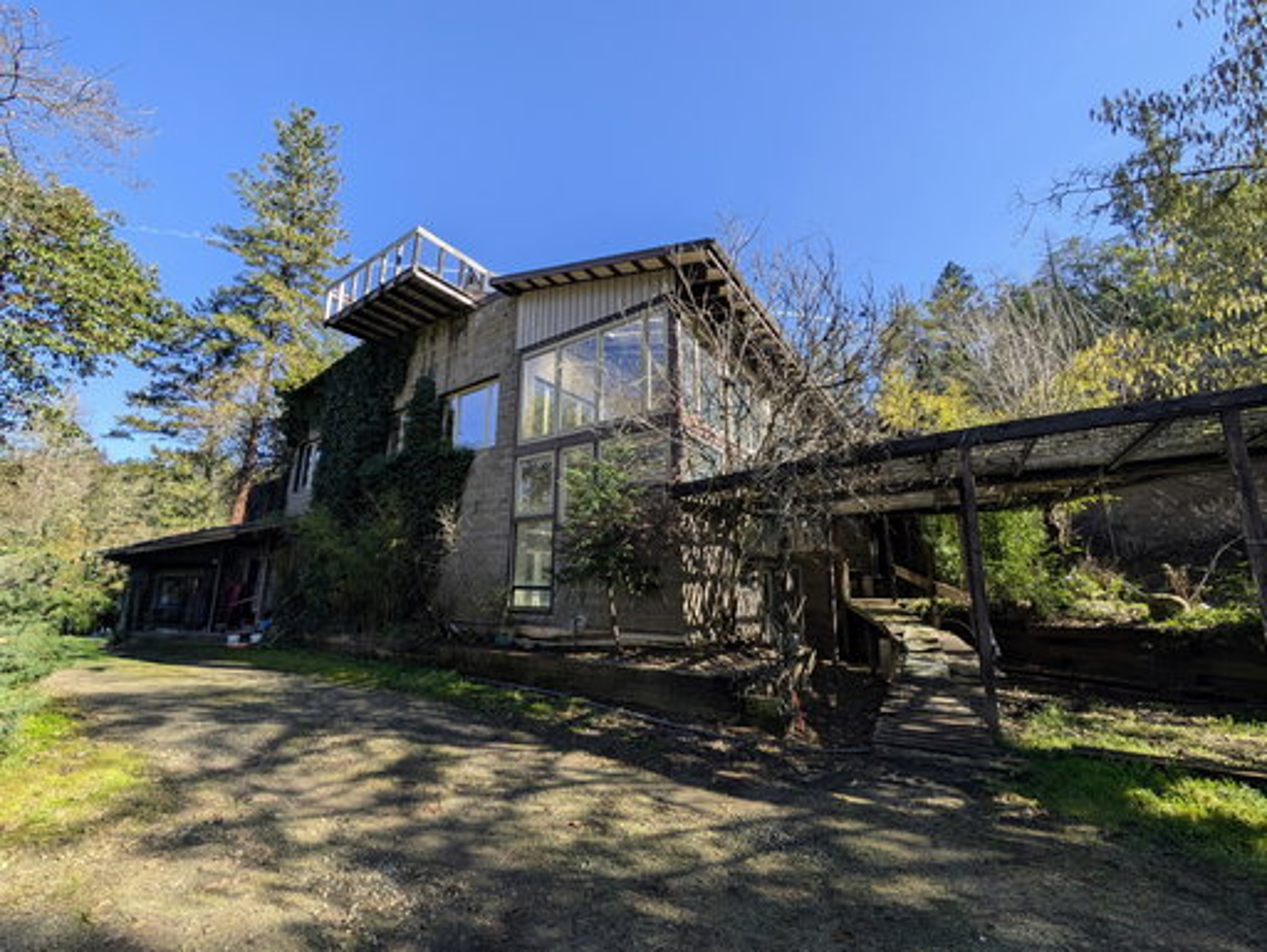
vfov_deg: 94.6
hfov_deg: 110.5
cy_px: 476
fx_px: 440
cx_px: 634
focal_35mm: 12
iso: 48
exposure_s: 1/976
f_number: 1.7
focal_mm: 2.02
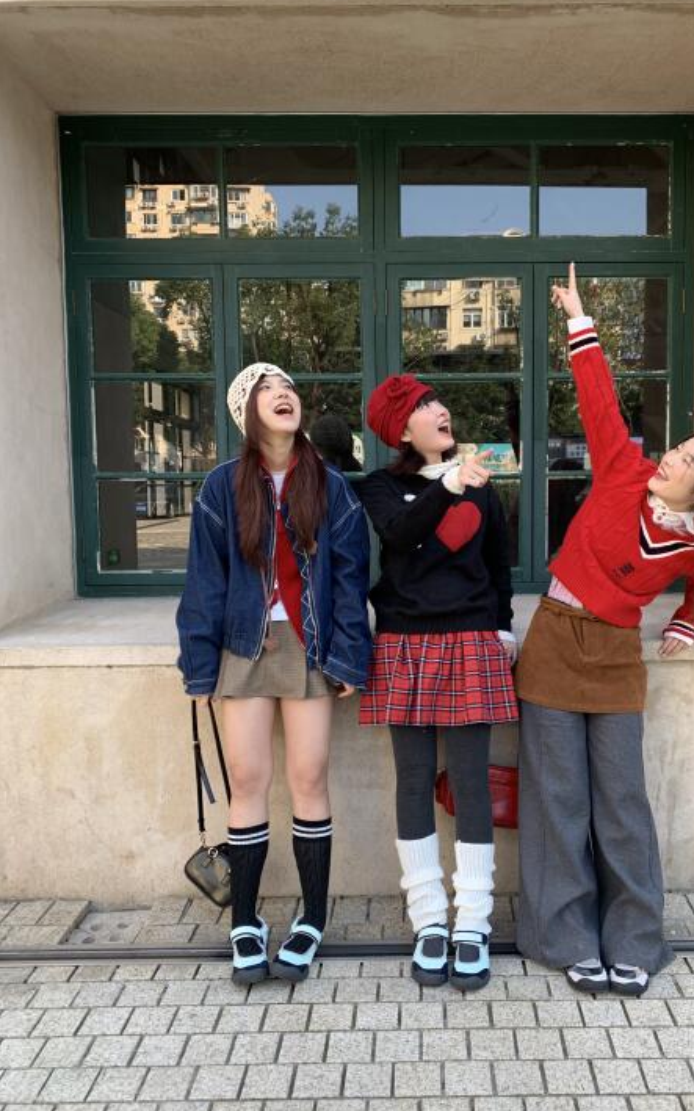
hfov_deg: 44.3
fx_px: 848
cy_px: 553
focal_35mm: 28
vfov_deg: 66.5
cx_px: 420
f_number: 1.8
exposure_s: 1/122
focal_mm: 4.25
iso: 25
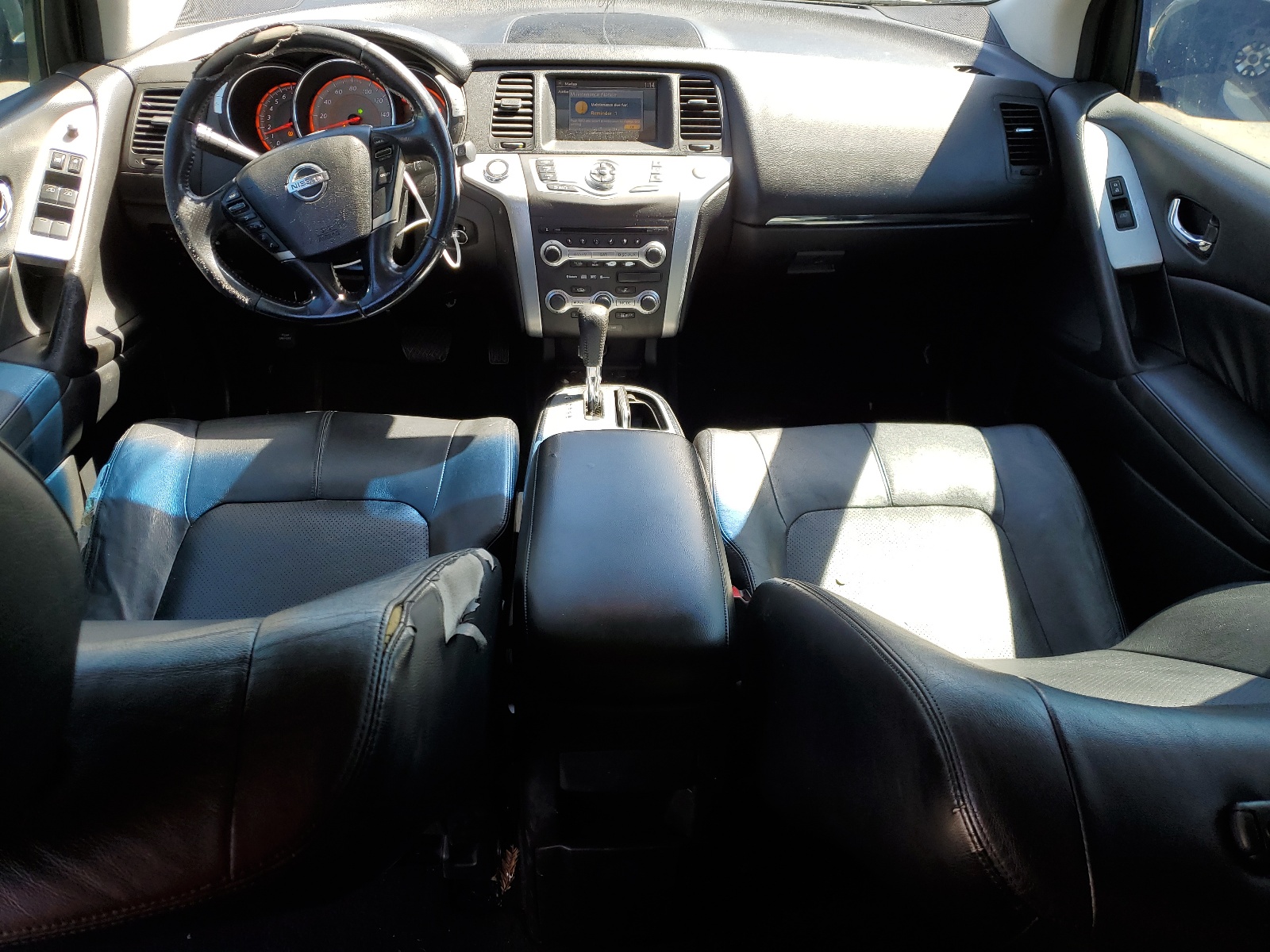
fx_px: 954
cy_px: 476
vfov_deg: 53.1
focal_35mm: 26
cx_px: 635
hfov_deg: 67.3
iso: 50
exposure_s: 1/312
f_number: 1.5
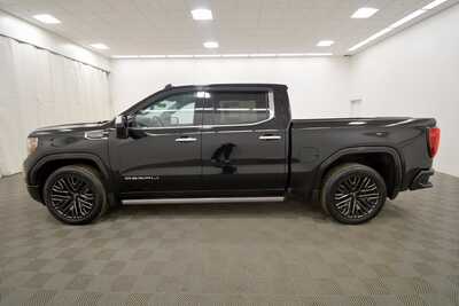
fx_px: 204
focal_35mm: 16
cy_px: 153
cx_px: 230
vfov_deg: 73.8
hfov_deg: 96.7
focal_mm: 11
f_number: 4.8
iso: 800
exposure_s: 1/160
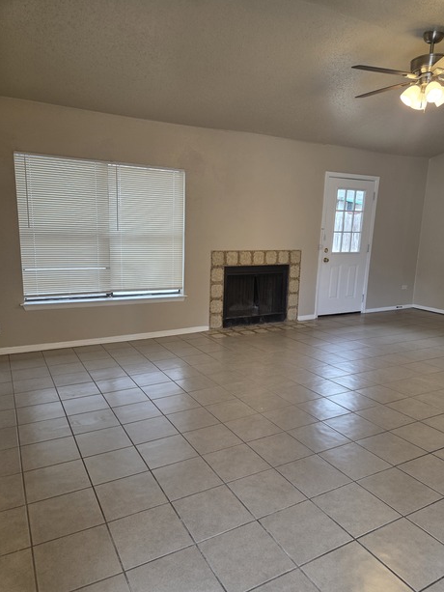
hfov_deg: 56.8
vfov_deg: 71.6
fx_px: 410
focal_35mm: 24
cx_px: 229
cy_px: 306
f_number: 1.8
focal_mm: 5.4
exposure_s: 1/60
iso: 80
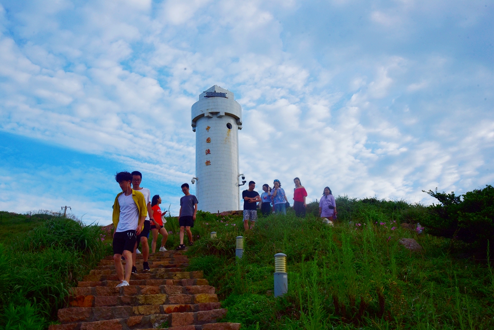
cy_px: 165
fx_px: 522
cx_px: 247
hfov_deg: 50.7
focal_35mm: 38
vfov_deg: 35.1
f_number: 14
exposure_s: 1/200
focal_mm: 38
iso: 100
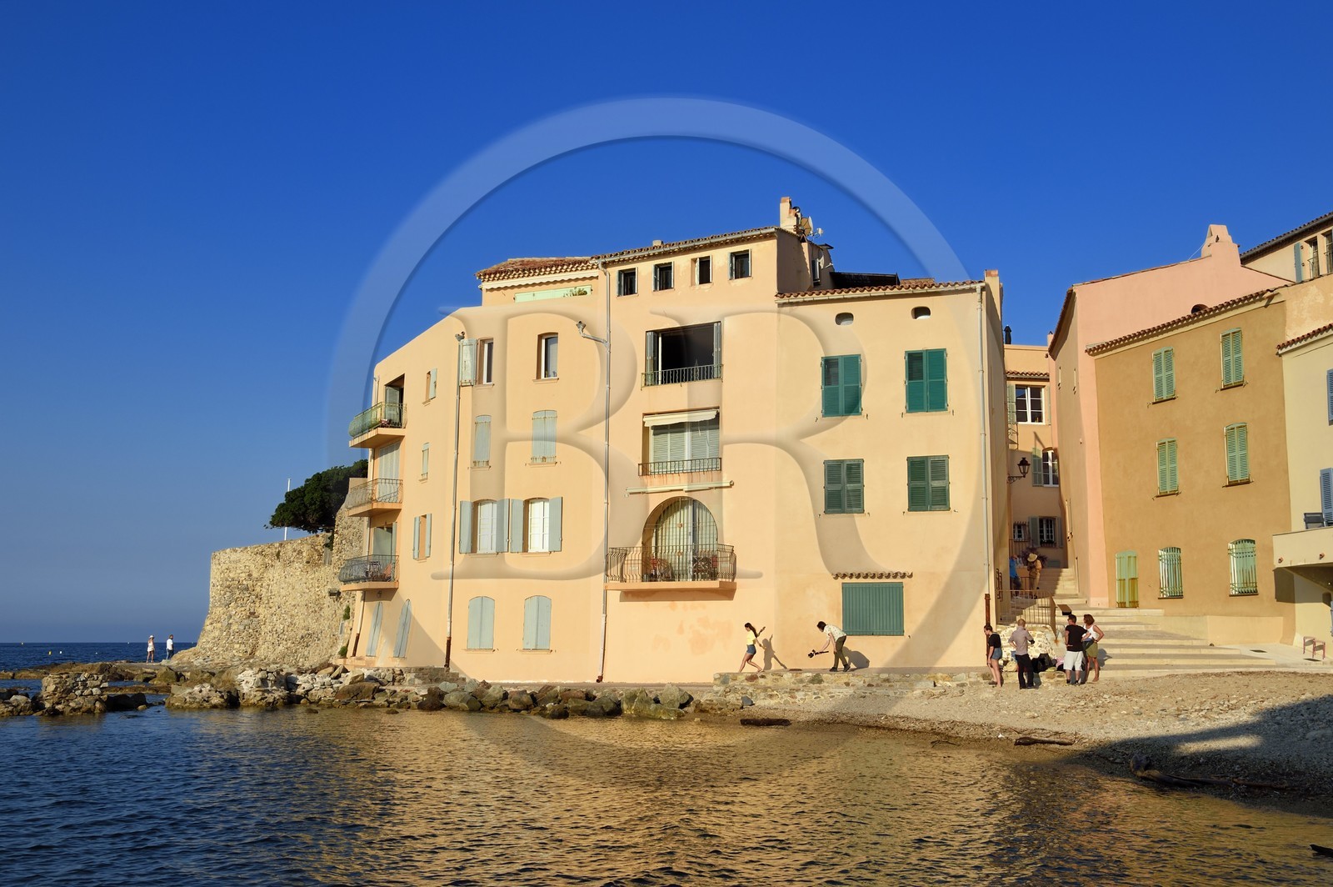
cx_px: 666
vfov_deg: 36.8
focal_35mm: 36
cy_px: 444
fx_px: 1332
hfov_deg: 53.2
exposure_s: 1/800
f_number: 9
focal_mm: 36
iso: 200
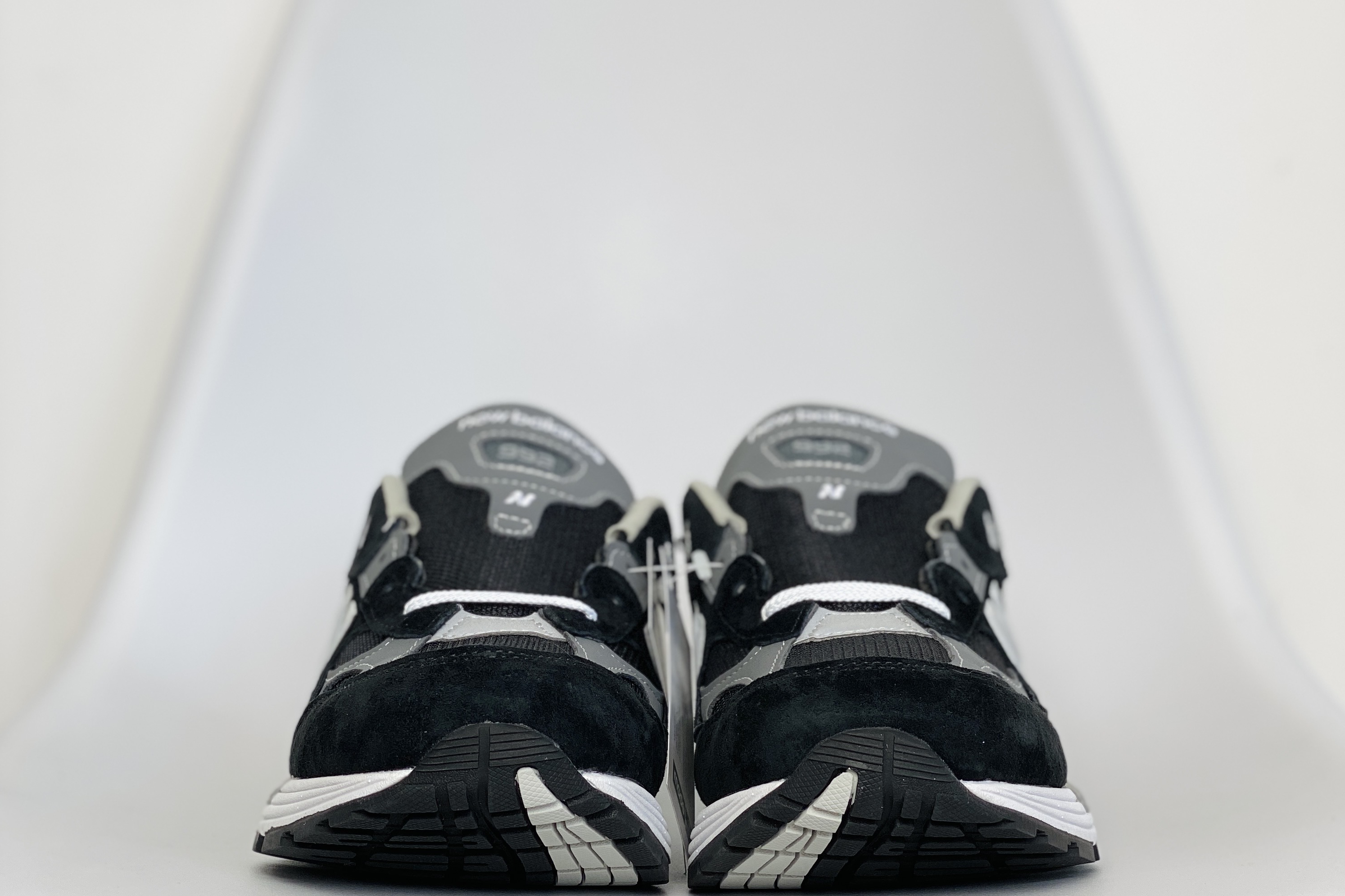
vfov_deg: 18.7
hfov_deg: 27.7
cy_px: 453
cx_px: 676
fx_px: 2727
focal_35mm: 73
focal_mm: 6
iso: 25
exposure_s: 1/100
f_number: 2
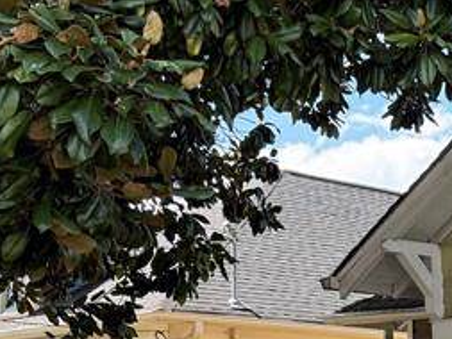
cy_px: 455
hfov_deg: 16.8
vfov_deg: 14.5
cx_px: 813
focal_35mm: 97
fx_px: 1267
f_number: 1.78
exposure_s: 1/888
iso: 100
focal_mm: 6.76
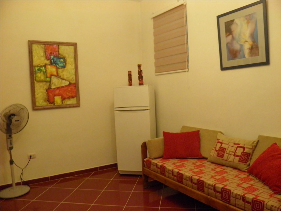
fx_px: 227
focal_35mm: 28
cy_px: 106
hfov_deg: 63.4
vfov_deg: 49.7
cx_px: 140
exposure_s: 1/13
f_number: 2.8
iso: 400
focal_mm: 4.9
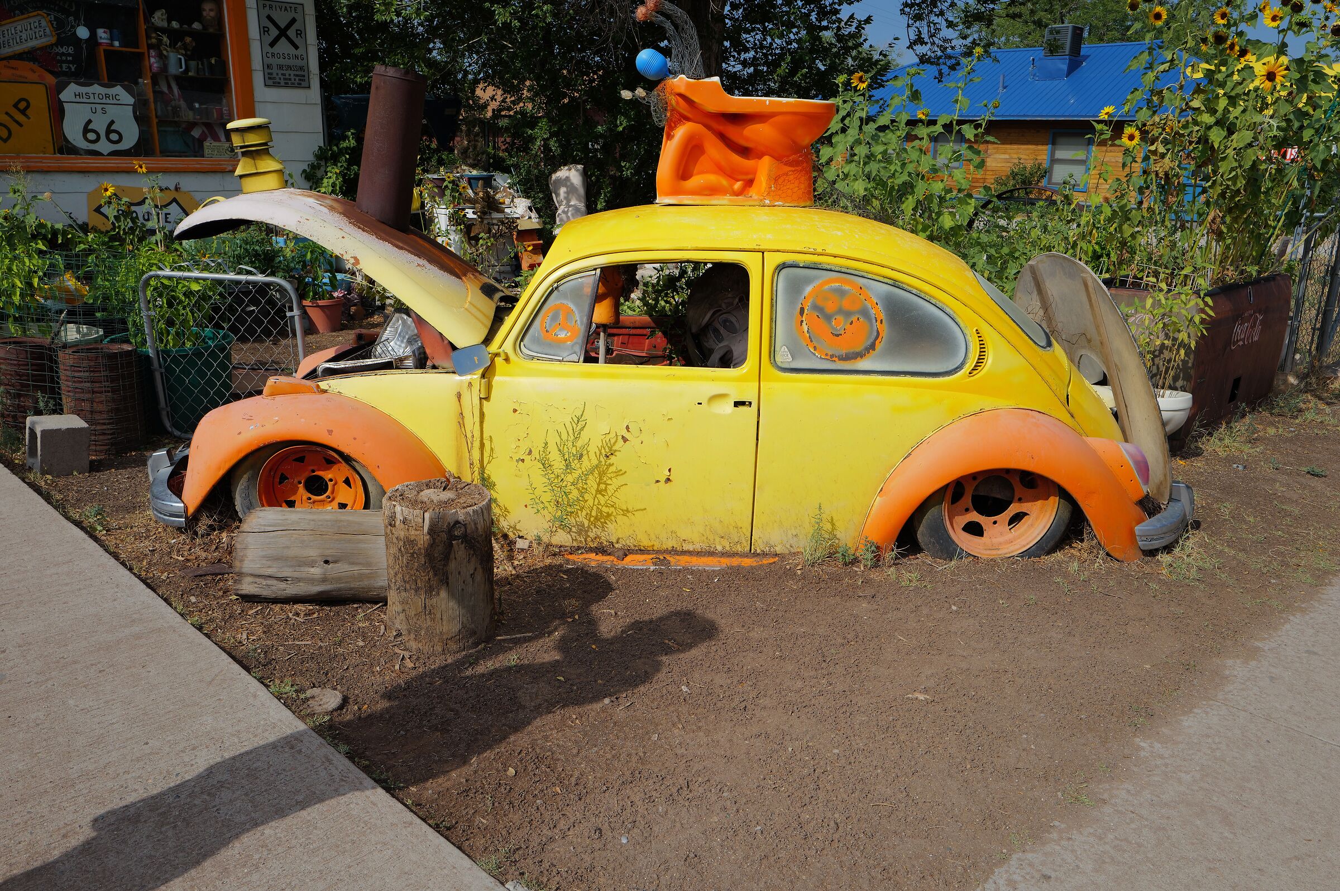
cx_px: 670
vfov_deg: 46.3
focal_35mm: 28
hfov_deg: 65.5
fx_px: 1042
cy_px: 446
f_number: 11
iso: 100
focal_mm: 28
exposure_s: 1/250
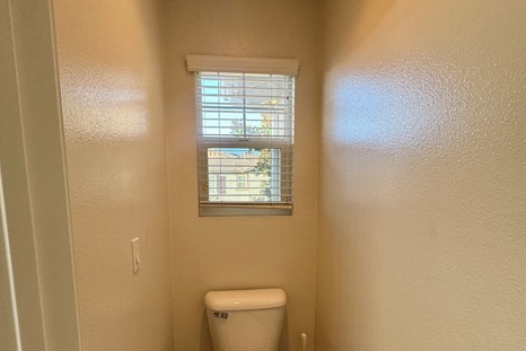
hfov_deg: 84.0
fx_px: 292
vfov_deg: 60.8
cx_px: 258
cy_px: 227
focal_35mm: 20
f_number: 2.2
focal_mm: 2.22
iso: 125
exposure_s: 1/120
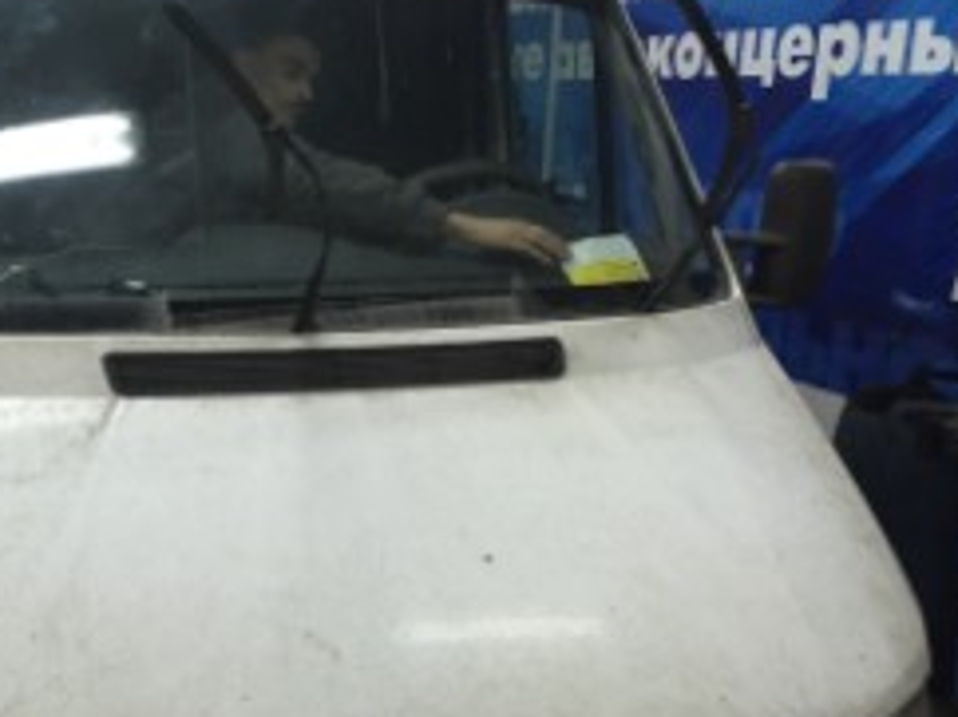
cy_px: 471
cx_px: 194
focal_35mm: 48
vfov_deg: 30.0
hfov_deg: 38.2
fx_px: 1327
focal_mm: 4.15
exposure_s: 1/33
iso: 100
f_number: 2.2
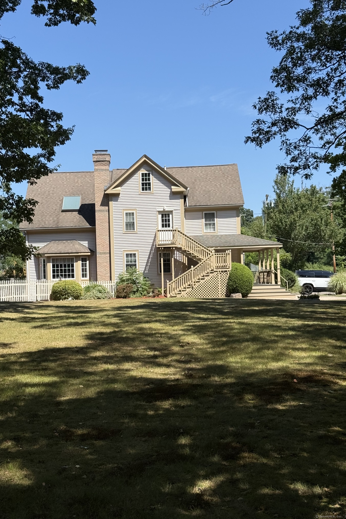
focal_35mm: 50
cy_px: 259
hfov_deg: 27.0
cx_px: 159
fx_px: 721
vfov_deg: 39.6
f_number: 1.78
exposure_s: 1/3891
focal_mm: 6.76
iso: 64
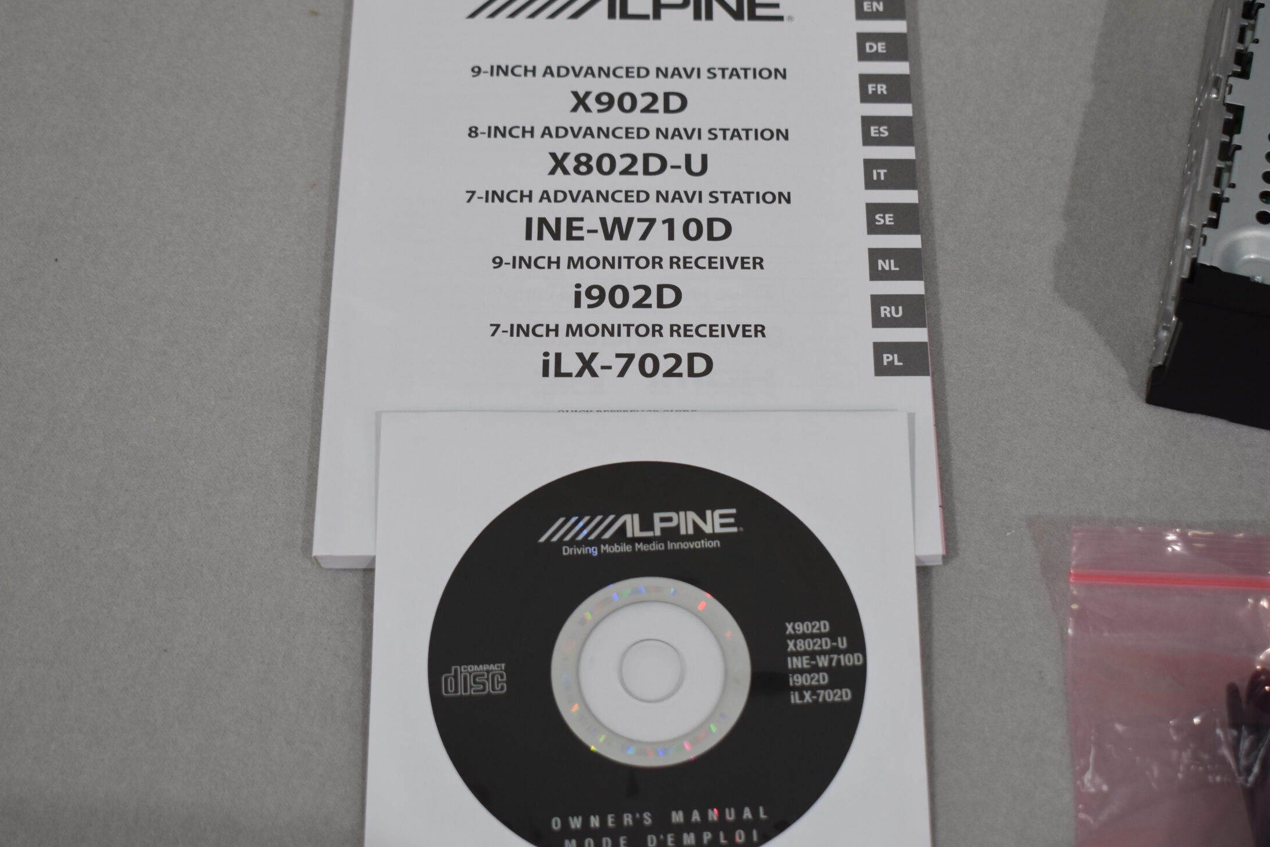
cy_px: 365
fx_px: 2469
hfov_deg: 28.8
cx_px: 673
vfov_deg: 19.4
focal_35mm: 70
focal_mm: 40
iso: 320
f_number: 5.6
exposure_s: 1/125
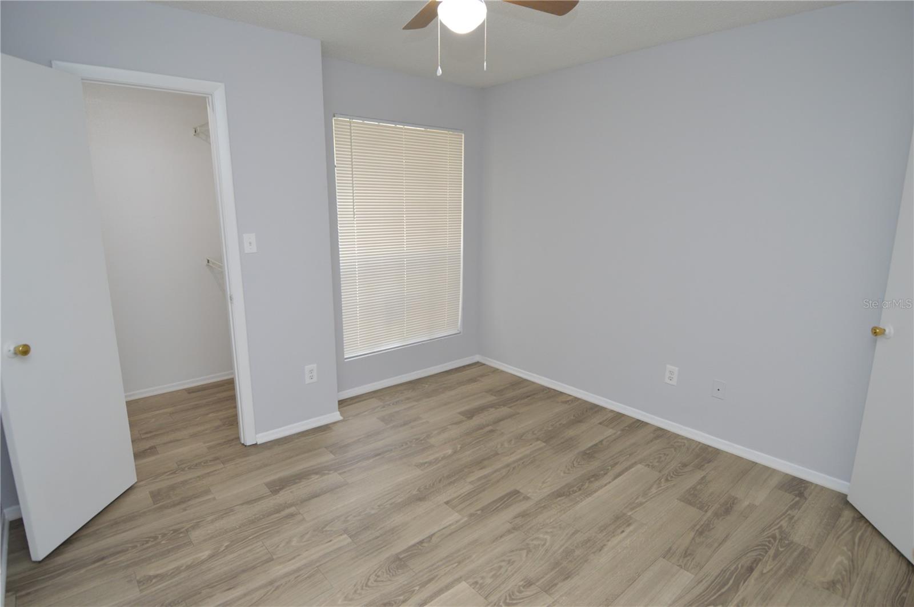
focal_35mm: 18
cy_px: 304
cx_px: 457
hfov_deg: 90.1
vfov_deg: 67.3
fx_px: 456
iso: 450
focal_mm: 12
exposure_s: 1/60
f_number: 4
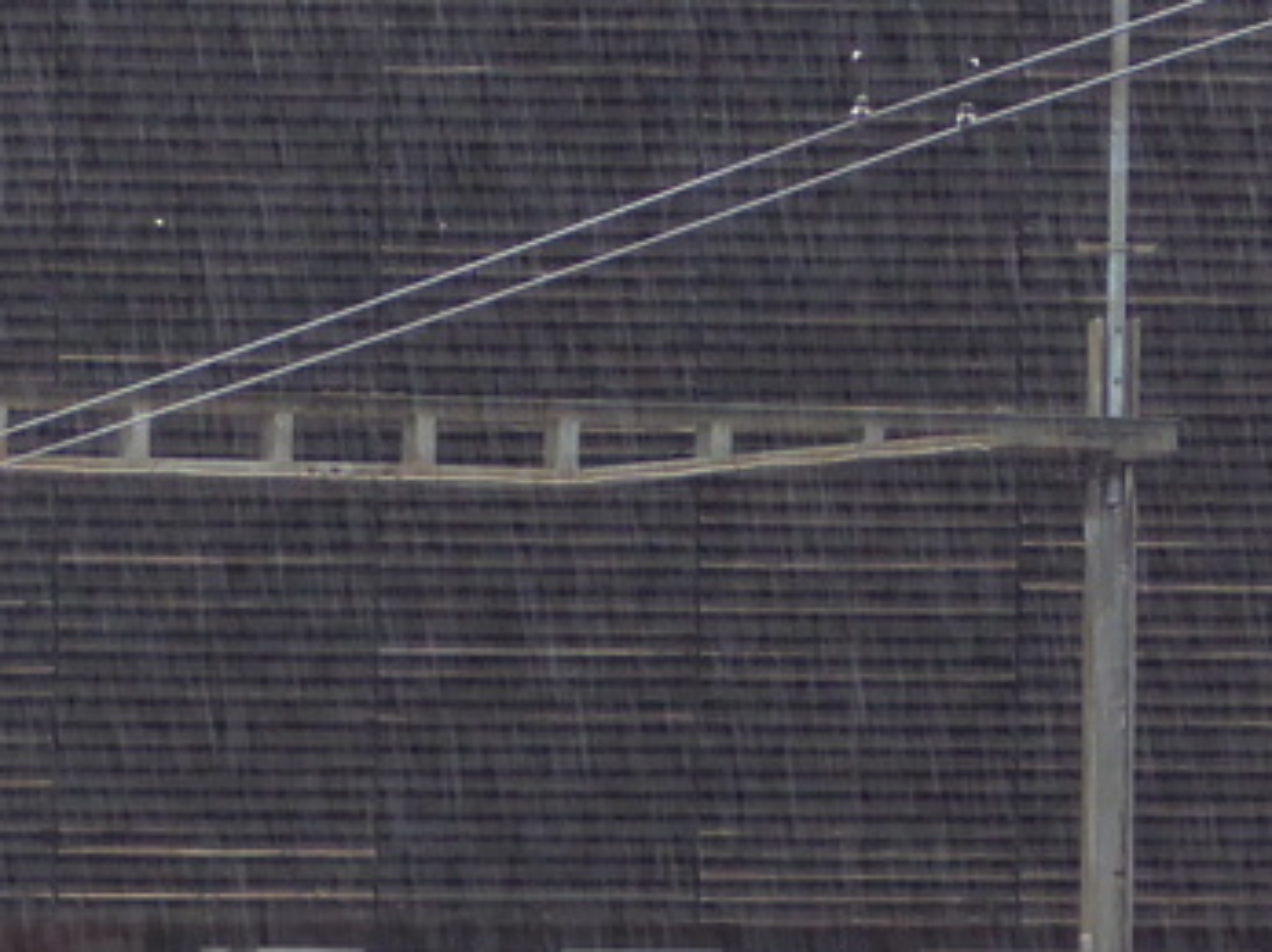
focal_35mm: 405
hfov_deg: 4.8
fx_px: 14877
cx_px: -920
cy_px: 1560
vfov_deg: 3.6
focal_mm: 19
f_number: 5.1
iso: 400
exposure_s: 1/60
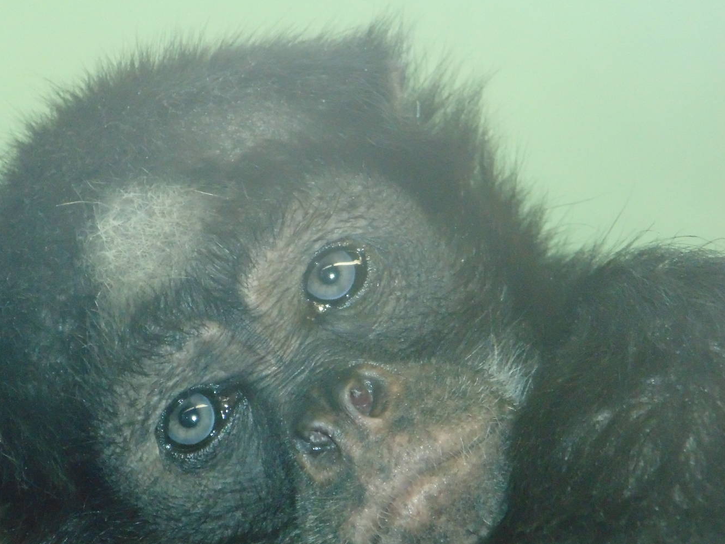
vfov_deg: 3.4
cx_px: 288
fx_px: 9068
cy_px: 297
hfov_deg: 4.6
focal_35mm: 433
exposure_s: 1/60
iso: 800
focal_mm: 64.1
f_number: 6
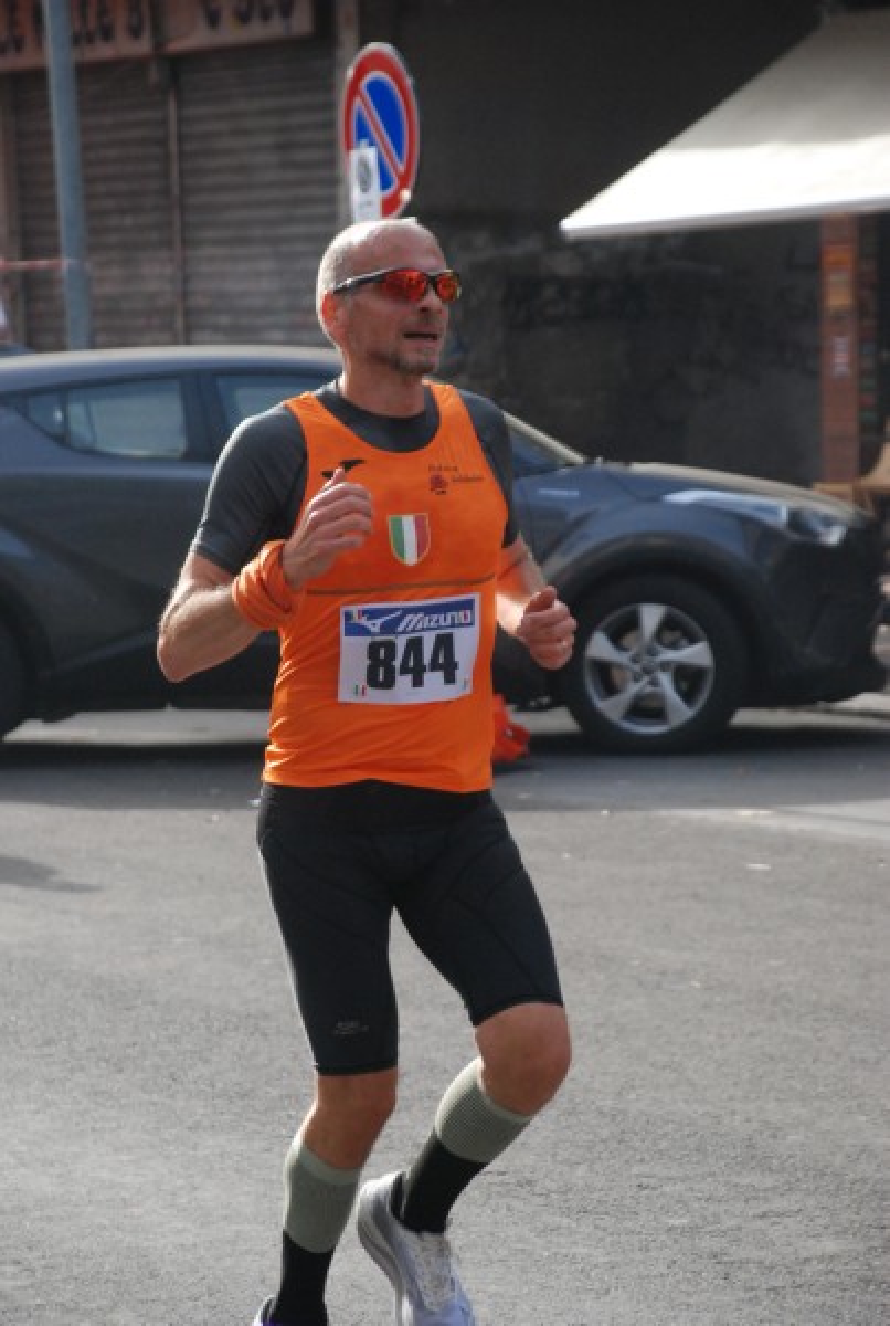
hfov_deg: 9.2
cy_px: 663
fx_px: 5533
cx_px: 445
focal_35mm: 150
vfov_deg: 13.7
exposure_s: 1/800
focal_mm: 100
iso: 1000
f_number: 5.6
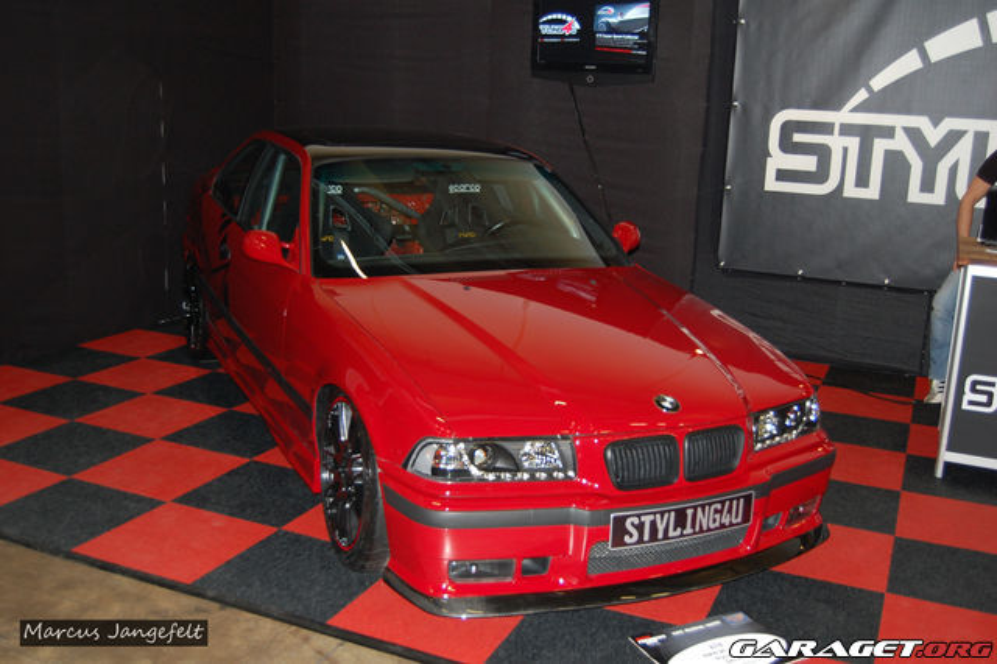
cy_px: 332
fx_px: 996
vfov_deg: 36.8
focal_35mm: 36
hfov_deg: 53.2
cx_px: 498
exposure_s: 1/60
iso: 400
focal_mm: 24
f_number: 4
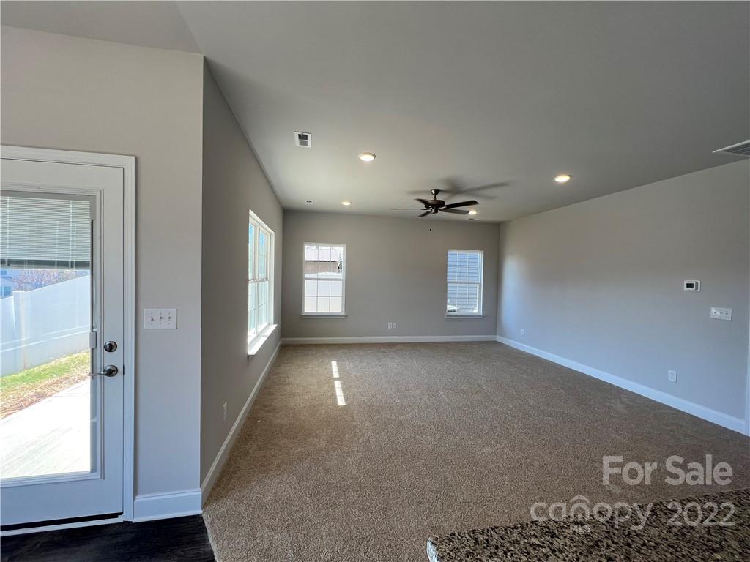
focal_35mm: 13
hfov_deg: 106.2
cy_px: 281
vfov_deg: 89.9
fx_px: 282
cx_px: 375
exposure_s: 1/122
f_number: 1.8
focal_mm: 1.57
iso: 32
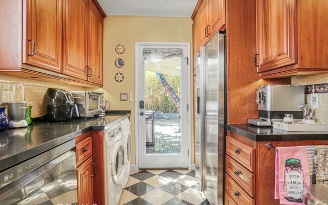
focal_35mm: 19
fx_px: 170
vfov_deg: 62.2
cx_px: 165
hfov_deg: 88.0
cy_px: 103
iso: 1600
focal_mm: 12
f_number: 4
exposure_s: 1/40
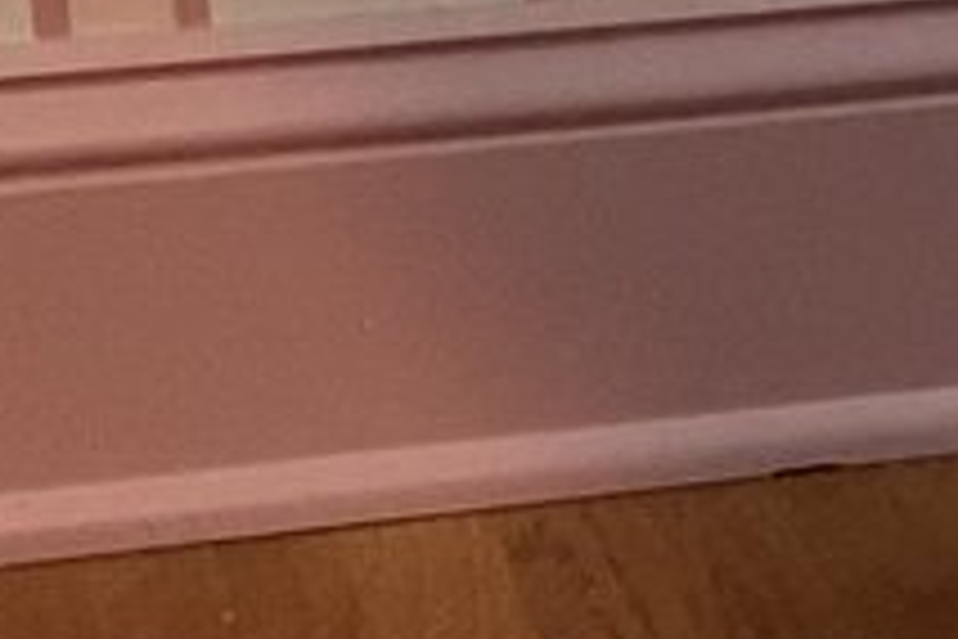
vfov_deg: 6.4
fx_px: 5694
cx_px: 1860
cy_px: 520
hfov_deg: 9.1
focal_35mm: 214
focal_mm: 3
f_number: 1.8
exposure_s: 1/60
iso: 125
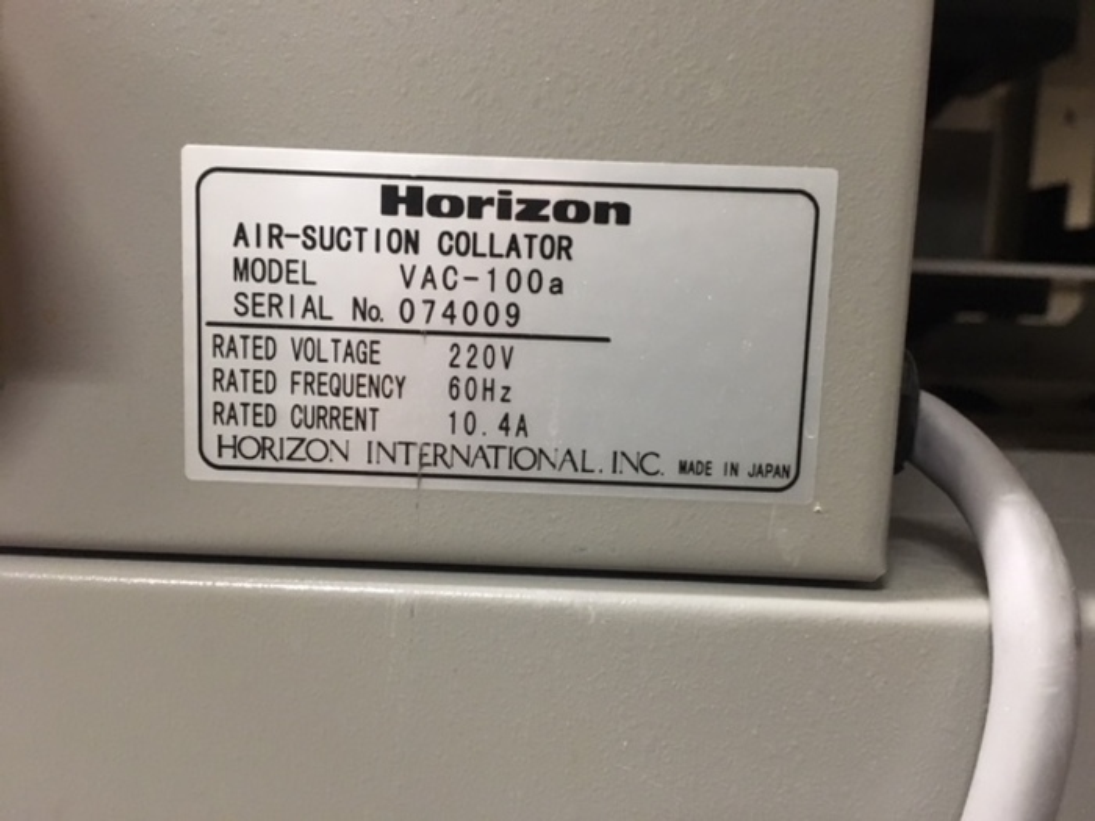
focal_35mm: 29
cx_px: 548
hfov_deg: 61.7
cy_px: 410
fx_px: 917
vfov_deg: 48.2
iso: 200
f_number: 2.2
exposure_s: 1/20
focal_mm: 4.15
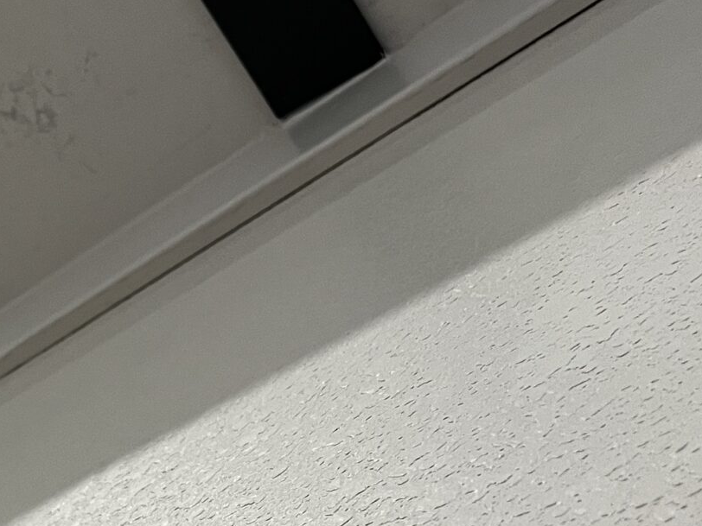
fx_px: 1663
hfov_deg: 22.5
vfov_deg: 16.7
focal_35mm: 82
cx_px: -74
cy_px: 731
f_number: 1.5
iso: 125
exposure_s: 1/60
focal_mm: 5.7
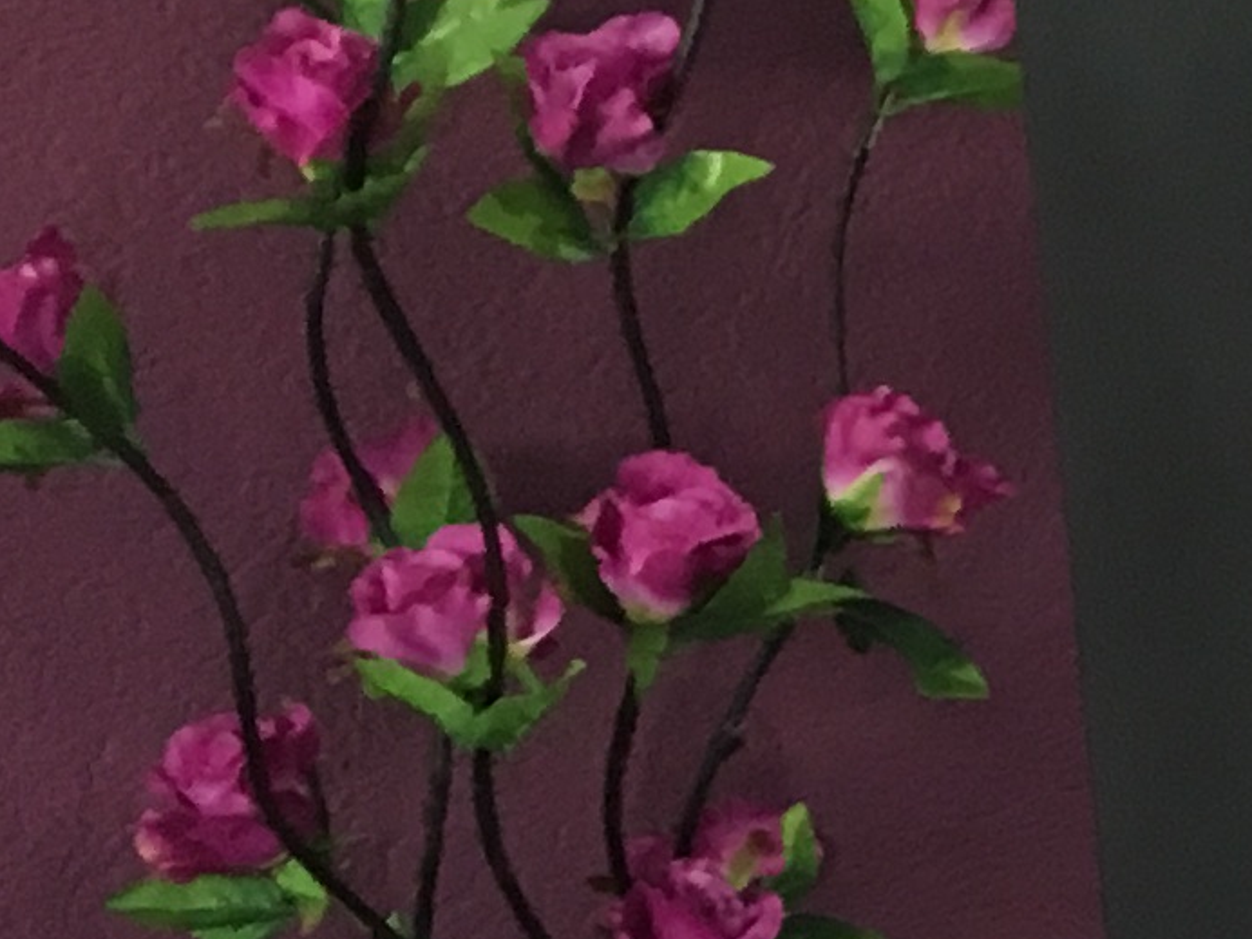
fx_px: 6112
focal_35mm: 169
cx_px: 3557
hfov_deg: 9.5
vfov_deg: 8.8
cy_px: 488
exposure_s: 1/33
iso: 100
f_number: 2.2
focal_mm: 4.15
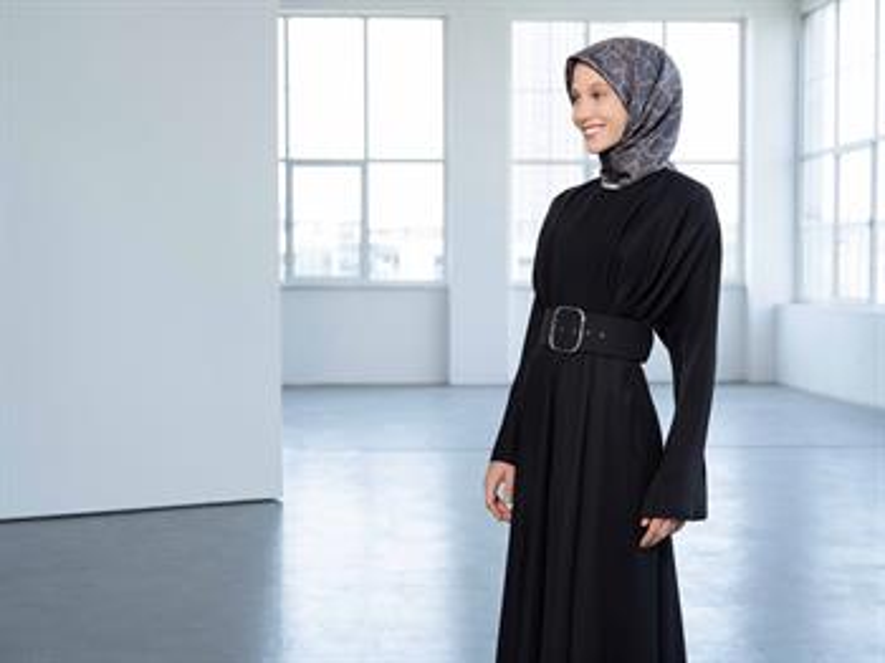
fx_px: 1405
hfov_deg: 35.0
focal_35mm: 55
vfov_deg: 26.5
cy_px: 332
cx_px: 442
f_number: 6.4
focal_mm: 69
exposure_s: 1/60
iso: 400
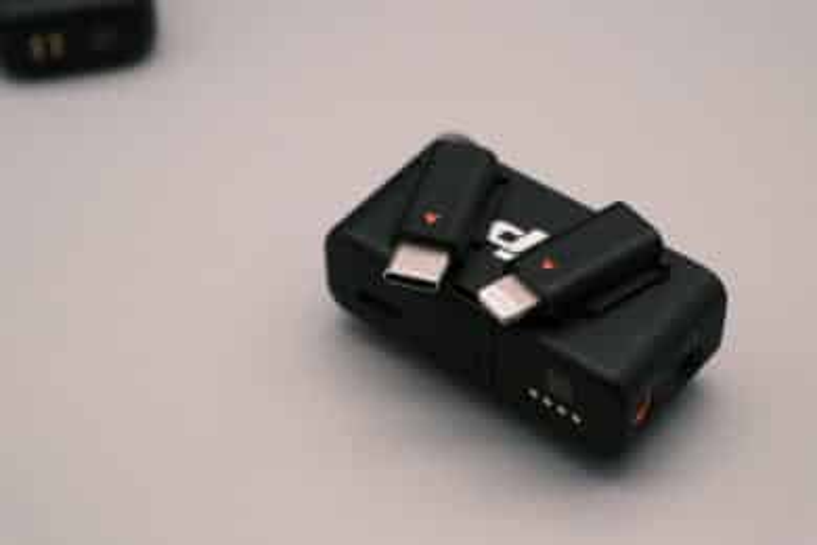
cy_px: 272
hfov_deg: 27.0
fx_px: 1702
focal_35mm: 75
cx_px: 408
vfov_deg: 18.2
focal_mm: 50
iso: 500
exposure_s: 1/240
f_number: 4.8
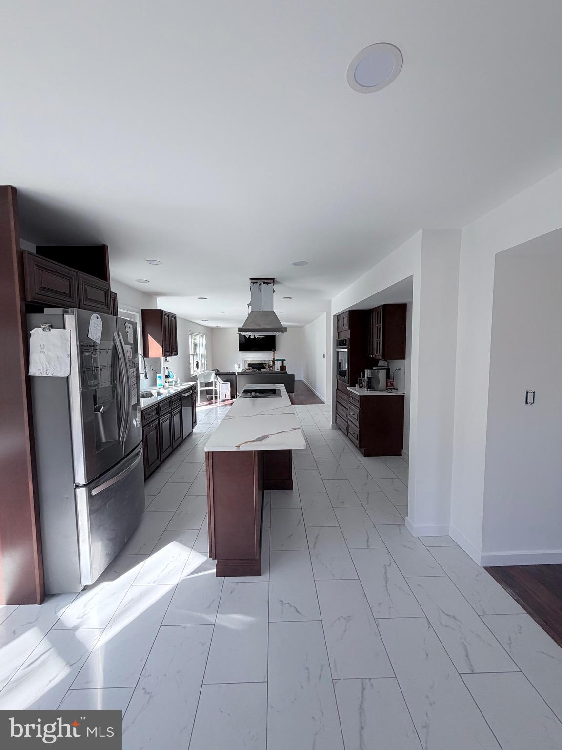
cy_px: 375
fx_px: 303
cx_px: 281
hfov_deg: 85.7
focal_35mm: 14
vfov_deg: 102.1
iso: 64
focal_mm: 2.22
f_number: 2.2
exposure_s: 1/121
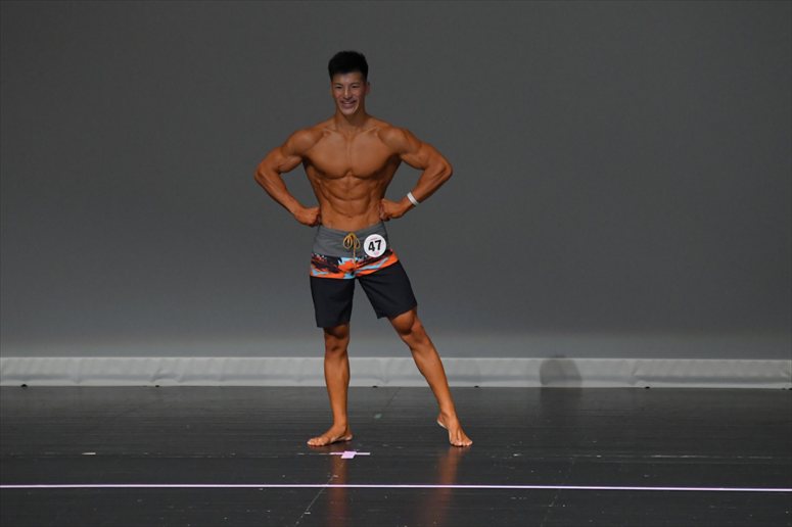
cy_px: 264
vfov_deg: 4.4
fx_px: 6927
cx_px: 396
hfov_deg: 6.5
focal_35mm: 315
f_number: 5.6
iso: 4000
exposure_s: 1/400
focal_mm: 210
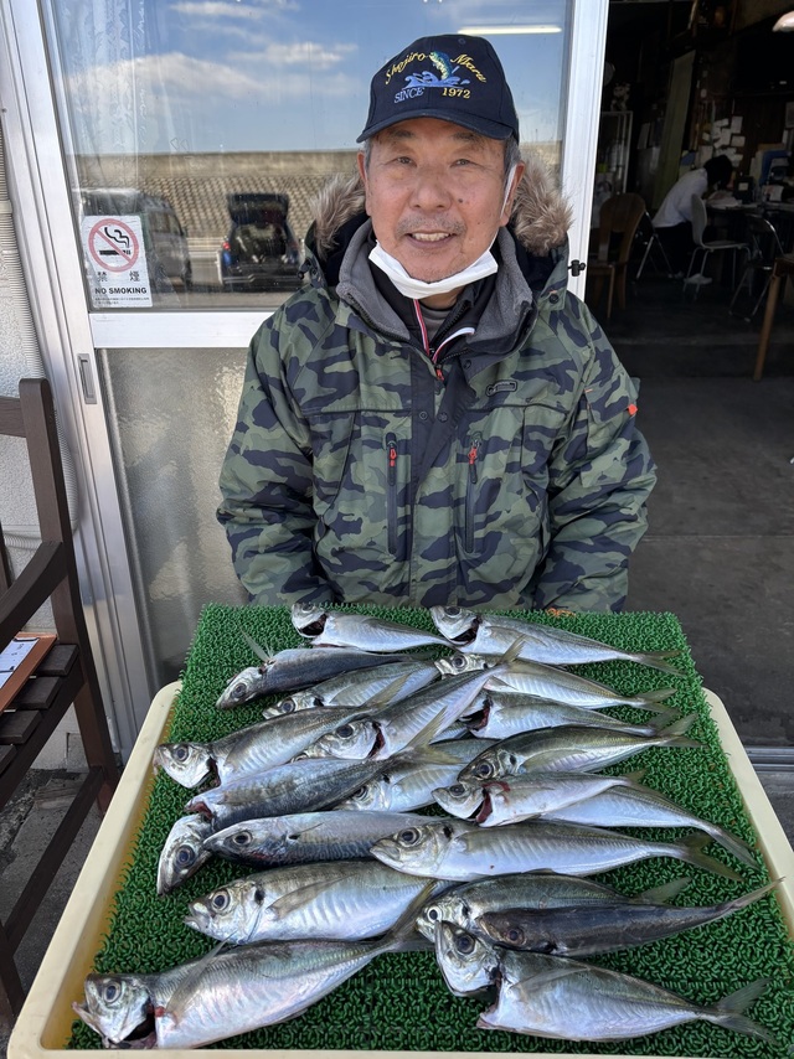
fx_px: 796
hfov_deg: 53.0
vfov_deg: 67.3
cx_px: 397
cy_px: 530
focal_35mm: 26
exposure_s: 1/512
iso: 50
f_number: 1.6
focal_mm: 5.96
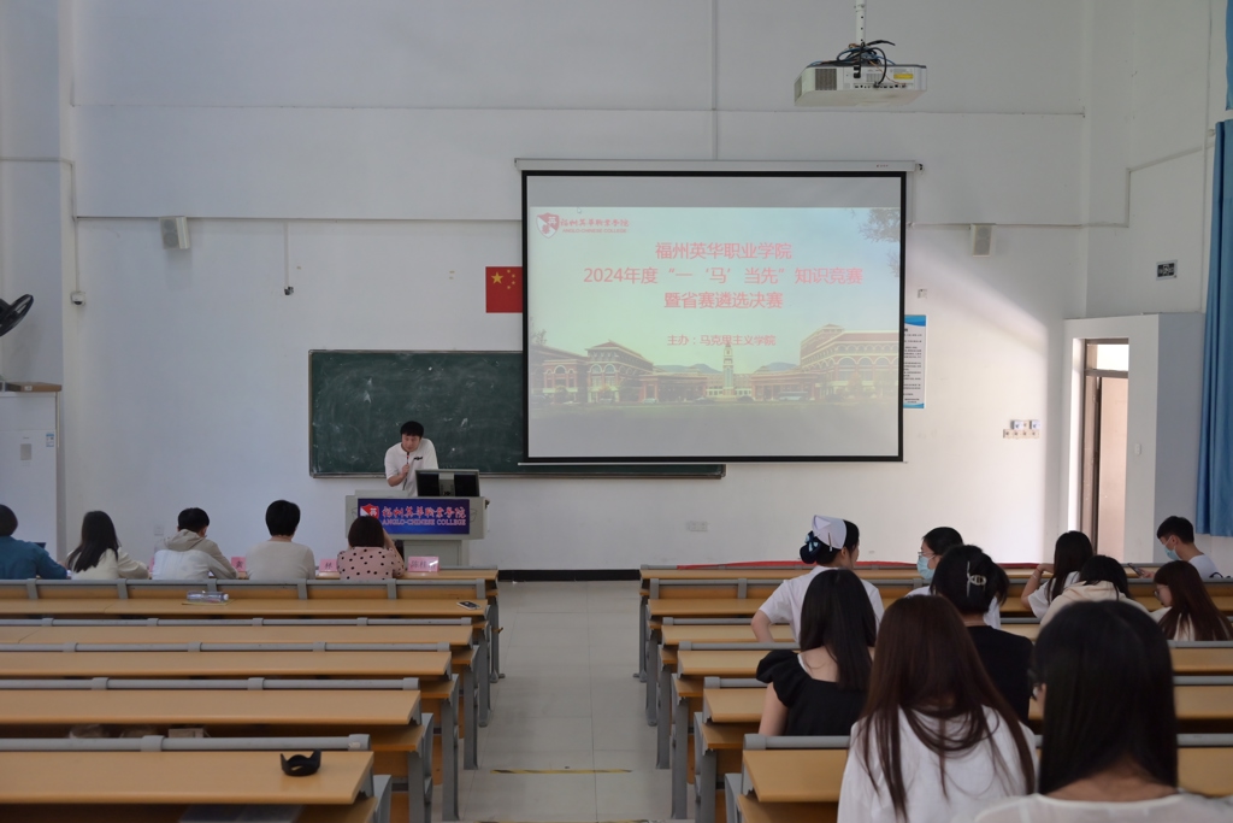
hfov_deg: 54.4
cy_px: 412
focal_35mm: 35
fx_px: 1199
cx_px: 616
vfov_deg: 37.9
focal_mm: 35
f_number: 4.8
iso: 1600
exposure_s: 1/160
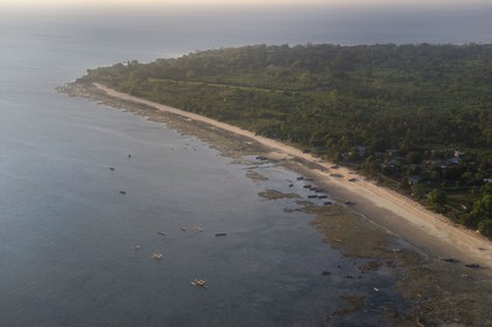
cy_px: 164
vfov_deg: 24.6
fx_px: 751
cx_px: 246
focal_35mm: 55
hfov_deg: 36.3
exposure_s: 1/400
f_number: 5
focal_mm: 55
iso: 200
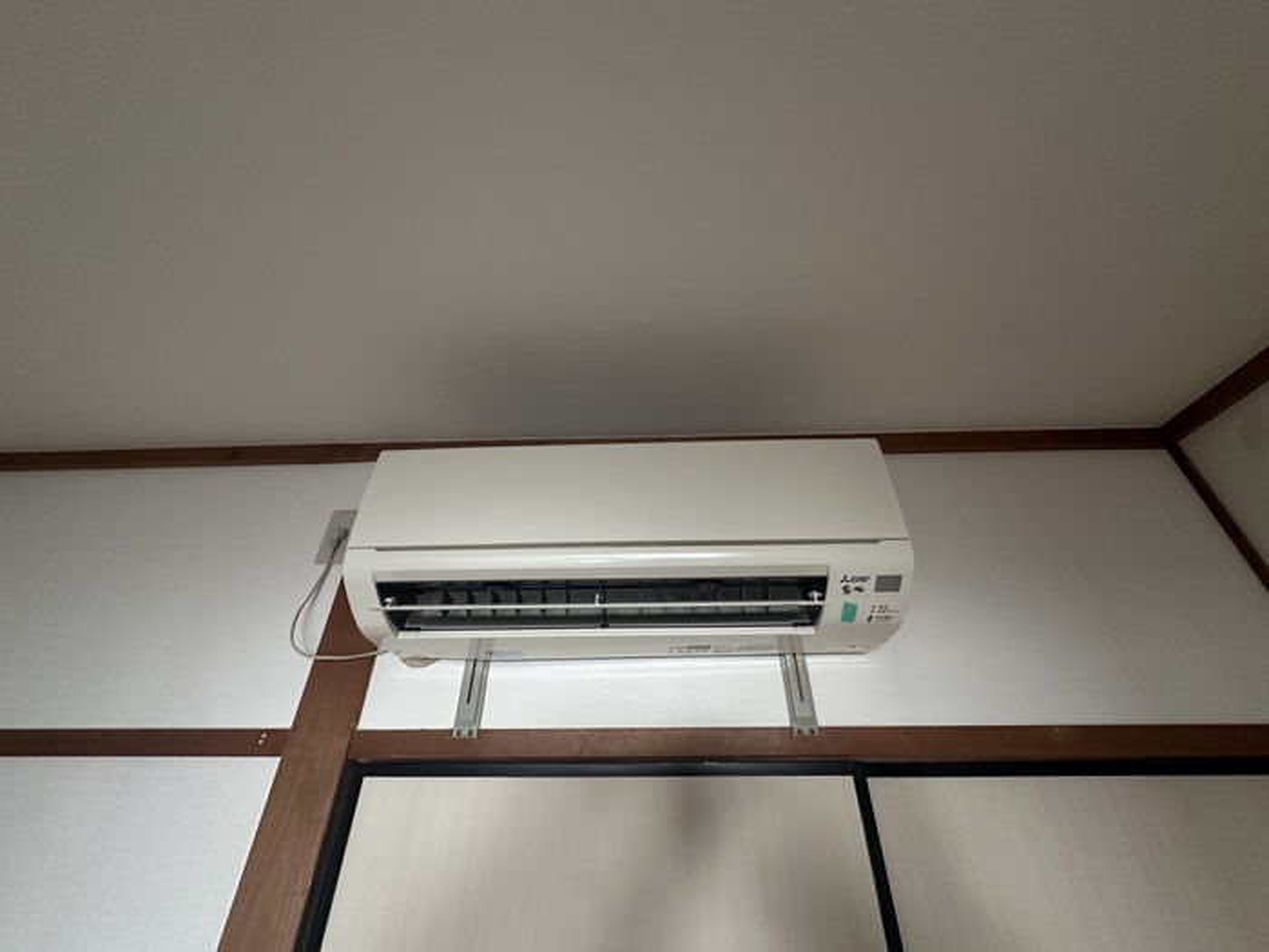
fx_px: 513
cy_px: 476
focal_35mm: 14
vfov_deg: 85.7
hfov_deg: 102.1
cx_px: 634
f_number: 2.2
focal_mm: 2.22
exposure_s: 1/120
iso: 320
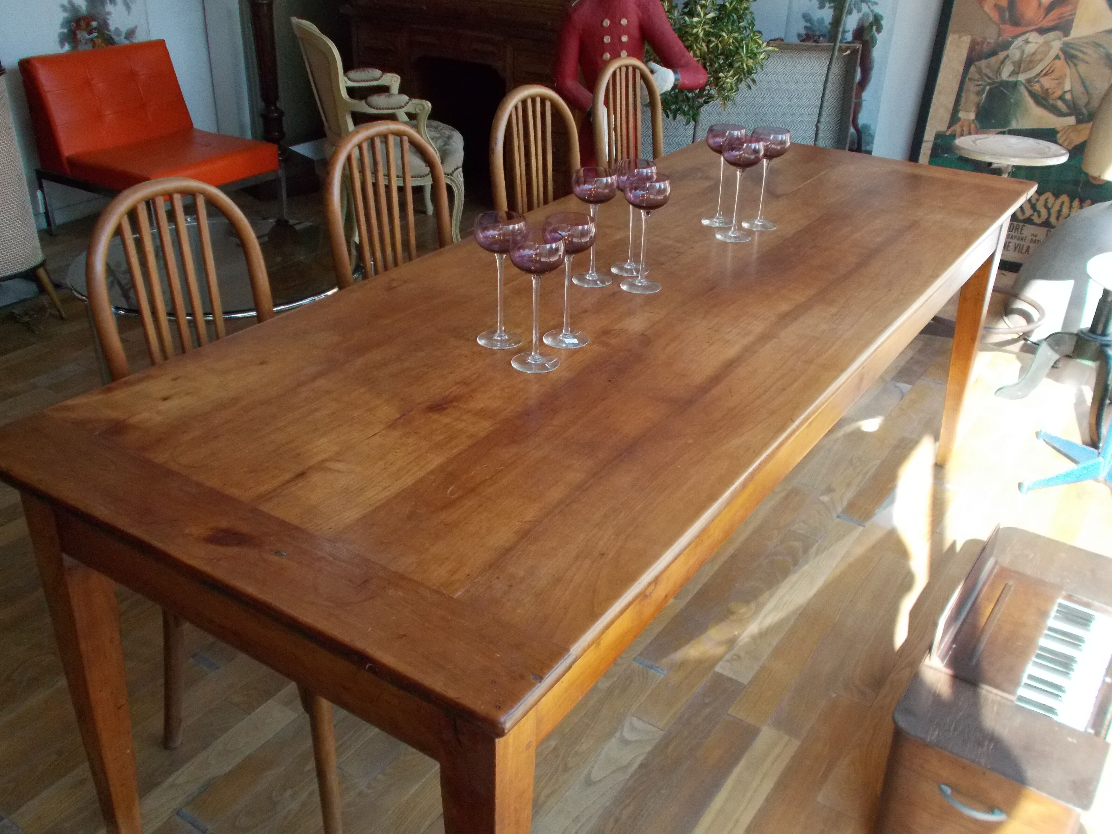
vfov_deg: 41.8
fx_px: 1092
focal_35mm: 34
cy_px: 417
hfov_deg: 54.0
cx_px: 556
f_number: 3.6
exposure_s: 1/250
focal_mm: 6
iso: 400
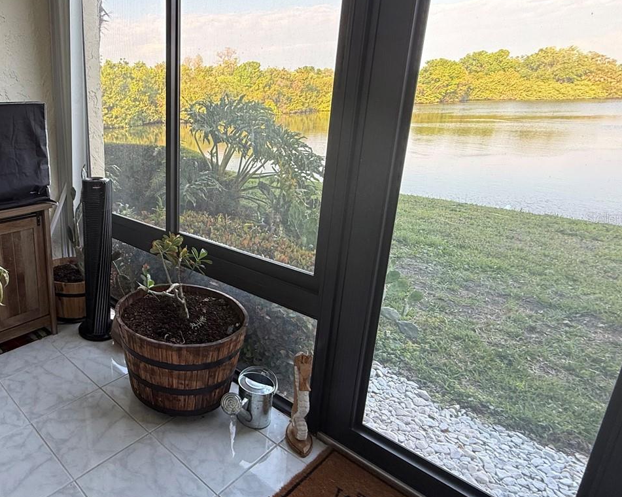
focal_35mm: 23
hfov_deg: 66.0
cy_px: 218
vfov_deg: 60.7
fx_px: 423
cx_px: 124
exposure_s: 1/99
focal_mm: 2.22
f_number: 2.2
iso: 80
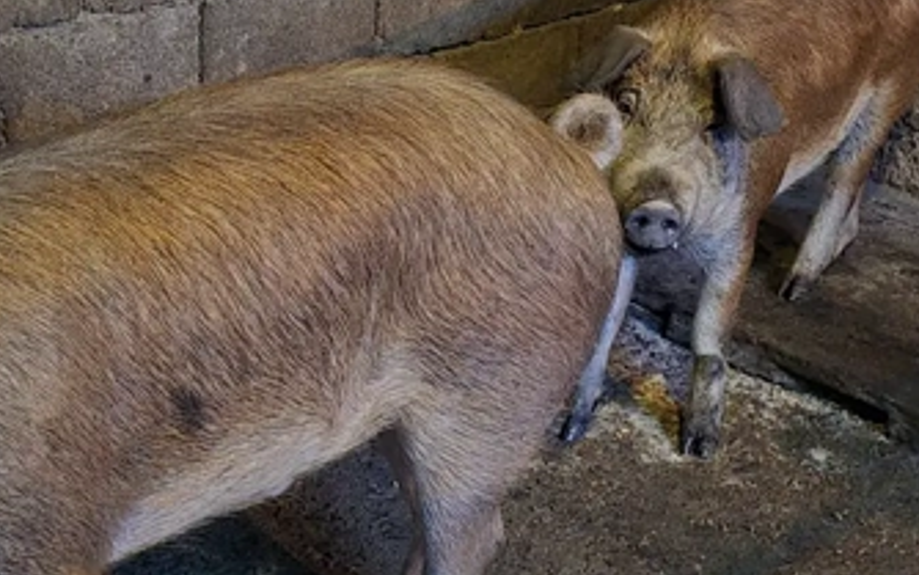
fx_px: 1829
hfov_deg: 28.2
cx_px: 526
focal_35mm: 73
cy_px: 289
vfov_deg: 17.9
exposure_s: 1/16.7
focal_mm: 5.4
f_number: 1.8
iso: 3200
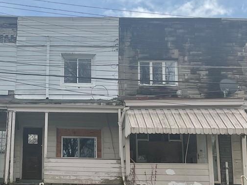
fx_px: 421
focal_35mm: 59
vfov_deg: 24.8
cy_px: 113
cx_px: 55
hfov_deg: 32.0
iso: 16
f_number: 1.8
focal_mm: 3
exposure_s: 1/1626
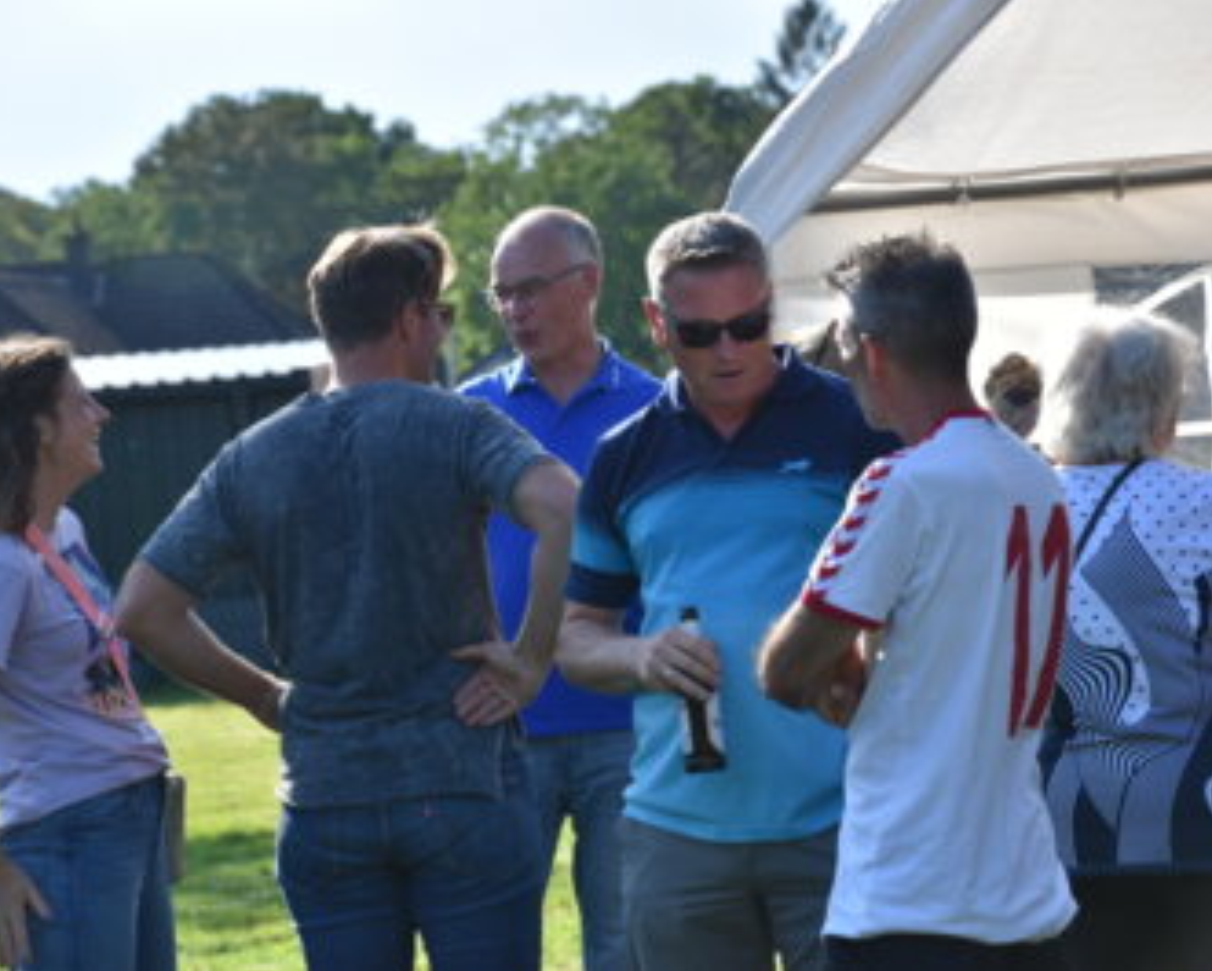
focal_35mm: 145
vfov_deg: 10.7
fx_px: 5187
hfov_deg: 13.3
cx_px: 597
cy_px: 486
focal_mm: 85
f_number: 5.3
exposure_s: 1/1000
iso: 400
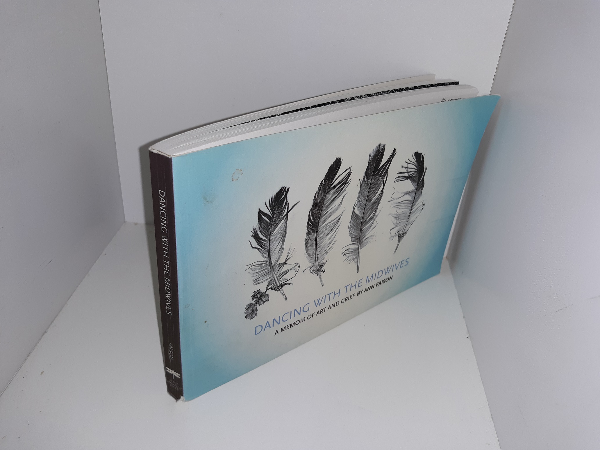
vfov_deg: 49.7
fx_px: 485
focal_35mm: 28
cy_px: 225
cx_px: 300
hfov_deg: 63.4
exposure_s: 1/245
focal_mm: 3.7
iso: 40
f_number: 1.7
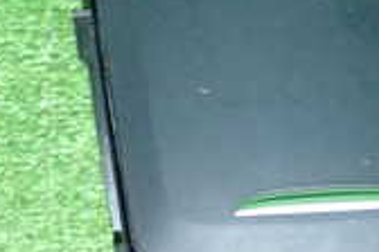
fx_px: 979
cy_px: 47
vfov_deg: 14.6
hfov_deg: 21.7
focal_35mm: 93
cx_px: 284
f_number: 2
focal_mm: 4.5
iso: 500
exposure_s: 1/30
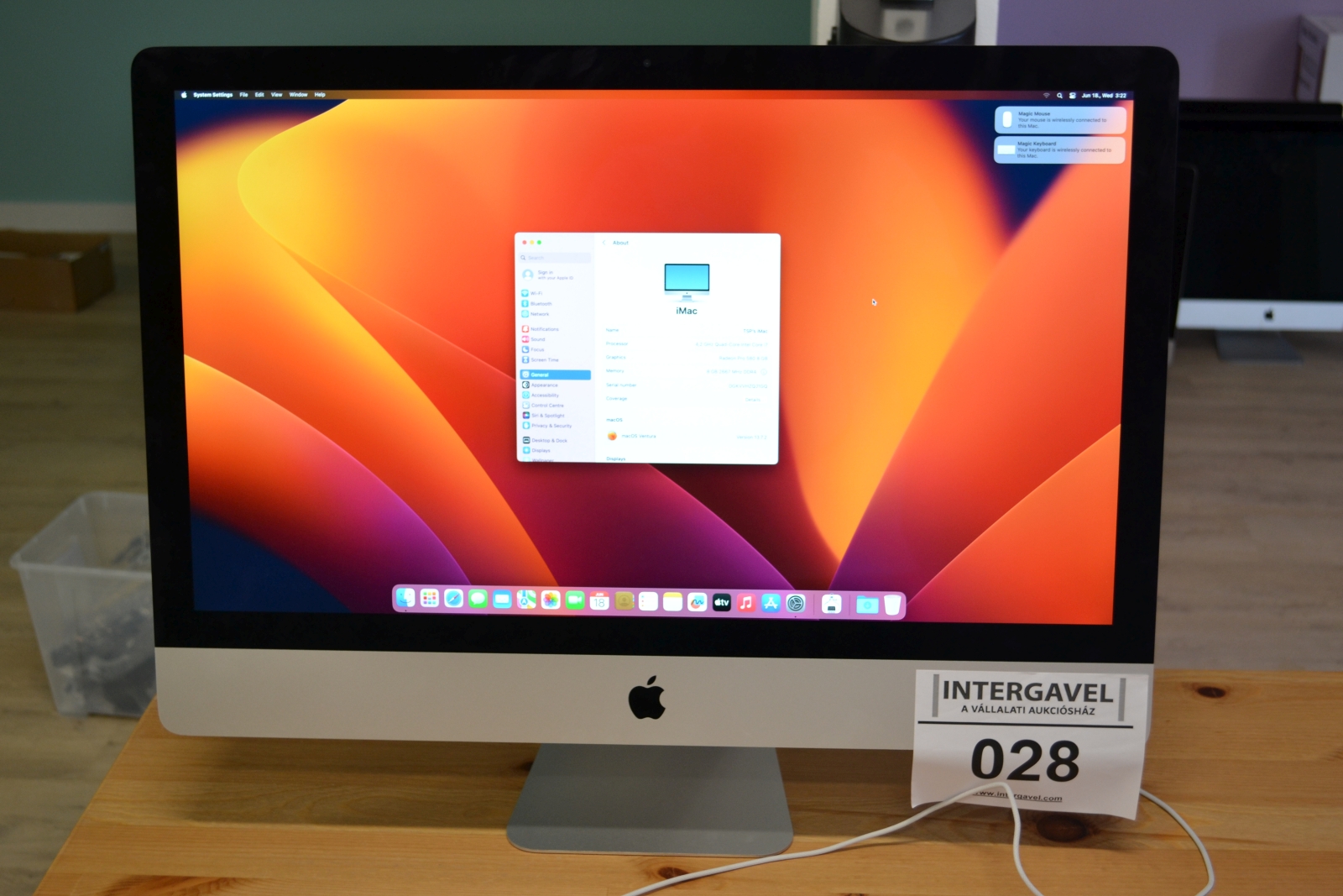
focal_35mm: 48
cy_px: 448
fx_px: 1791
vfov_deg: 28.1
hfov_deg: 41.1
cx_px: 672
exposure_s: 1/30
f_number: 4.8
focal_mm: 32
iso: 400
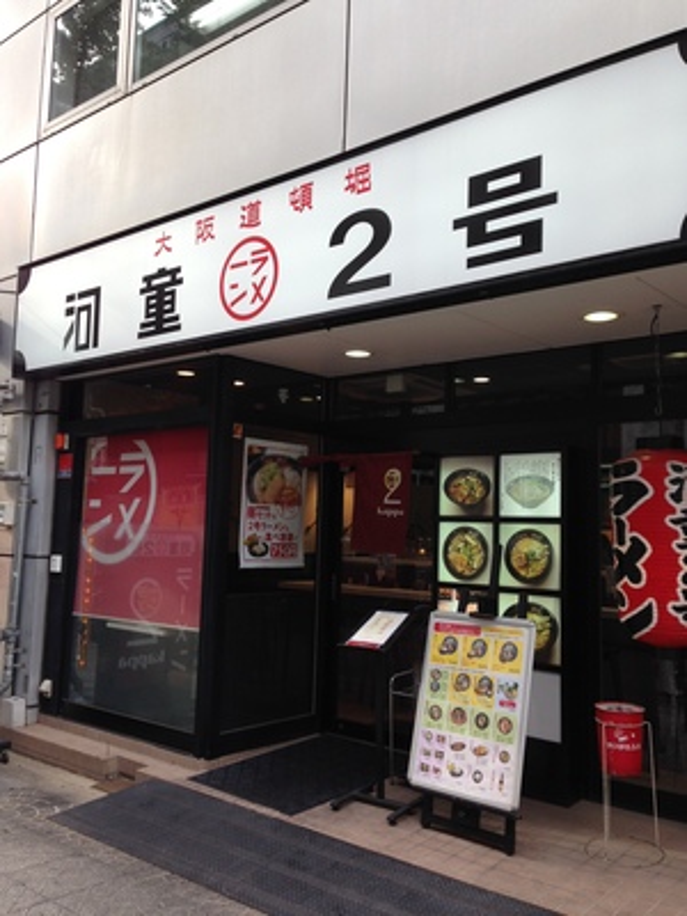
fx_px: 873
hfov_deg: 42.9
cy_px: 458
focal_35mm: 33
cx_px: 344
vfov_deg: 55.4
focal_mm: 4.12
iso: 50
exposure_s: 1/122
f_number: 2.4
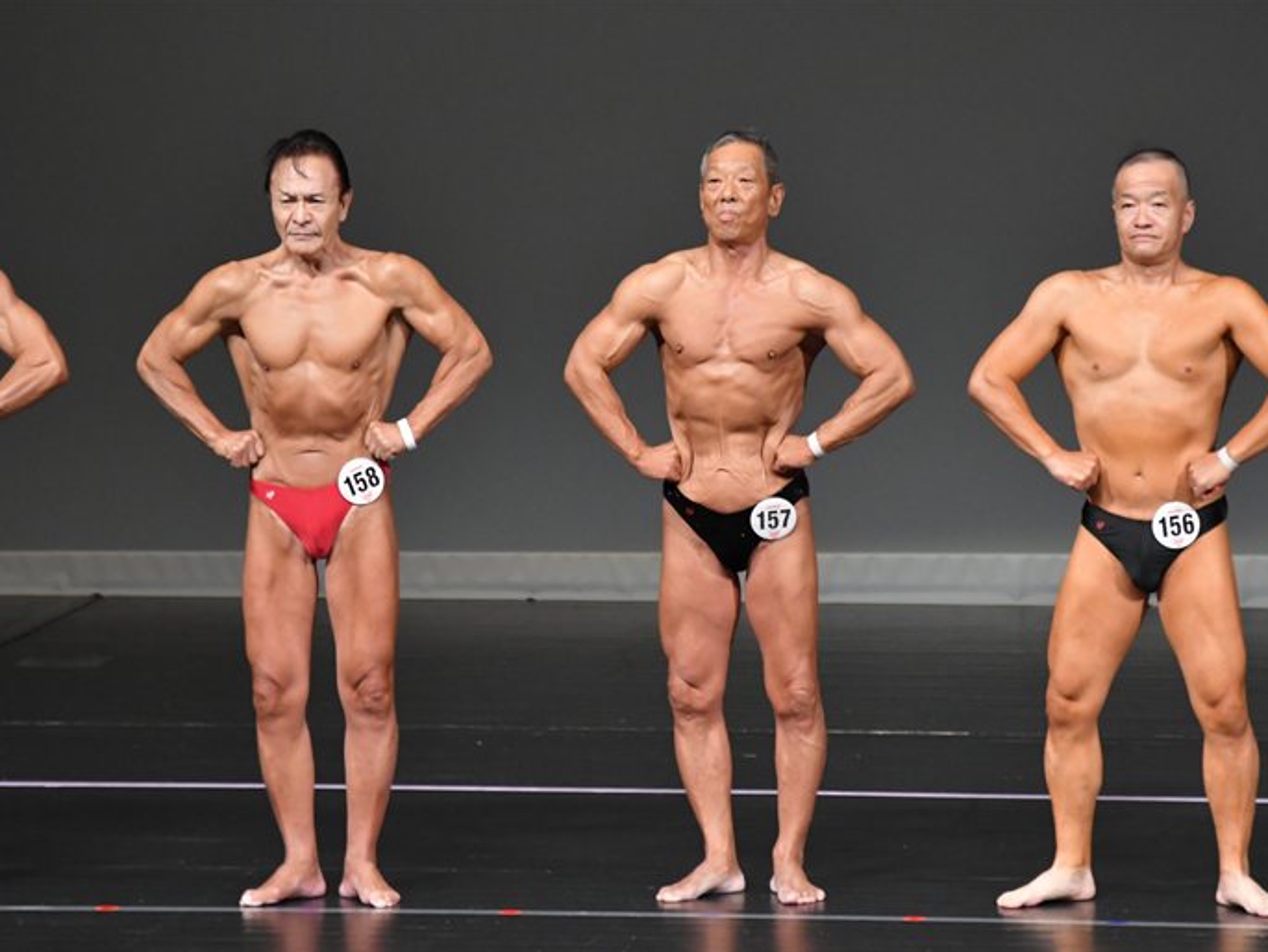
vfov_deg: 4.0
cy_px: 476
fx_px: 13739
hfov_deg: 5.3
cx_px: 702
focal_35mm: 375
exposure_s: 1/400
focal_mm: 230
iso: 4000
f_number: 5.6
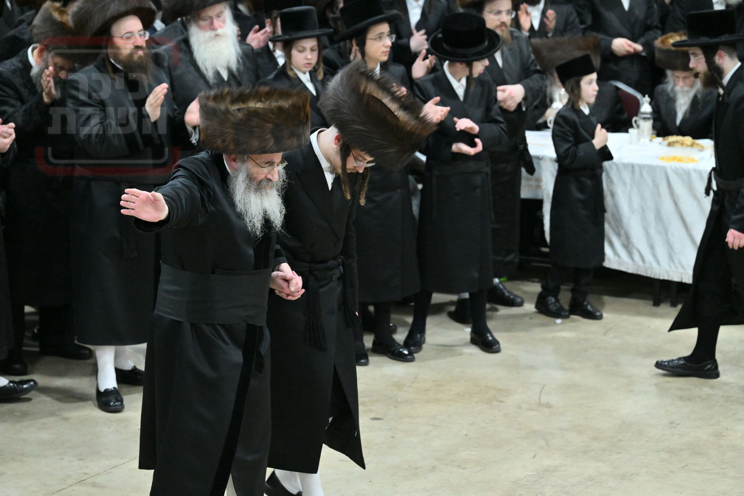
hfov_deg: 17.1
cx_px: 372
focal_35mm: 120
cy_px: 248
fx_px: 2480
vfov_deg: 11.4
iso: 5000
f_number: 5
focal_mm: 120
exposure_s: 1/250
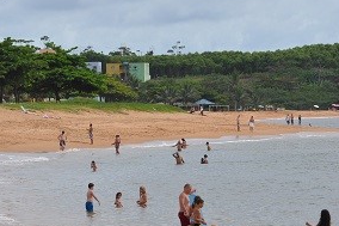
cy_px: 155
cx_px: 130
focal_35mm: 265
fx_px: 2492
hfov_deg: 7.8
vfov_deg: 5.2
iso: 200
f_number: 11
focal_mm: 105
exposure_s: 1/500
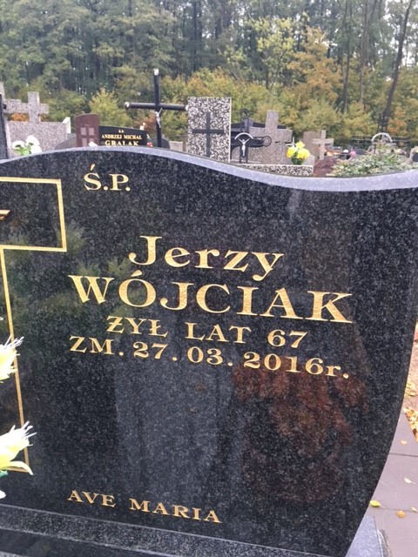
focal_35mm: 29
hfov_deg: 48.2
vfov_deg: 61.7
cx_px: 209
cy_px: 278
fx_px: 467
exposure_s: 1/33
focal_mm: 4.15
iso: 40
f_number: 2.2
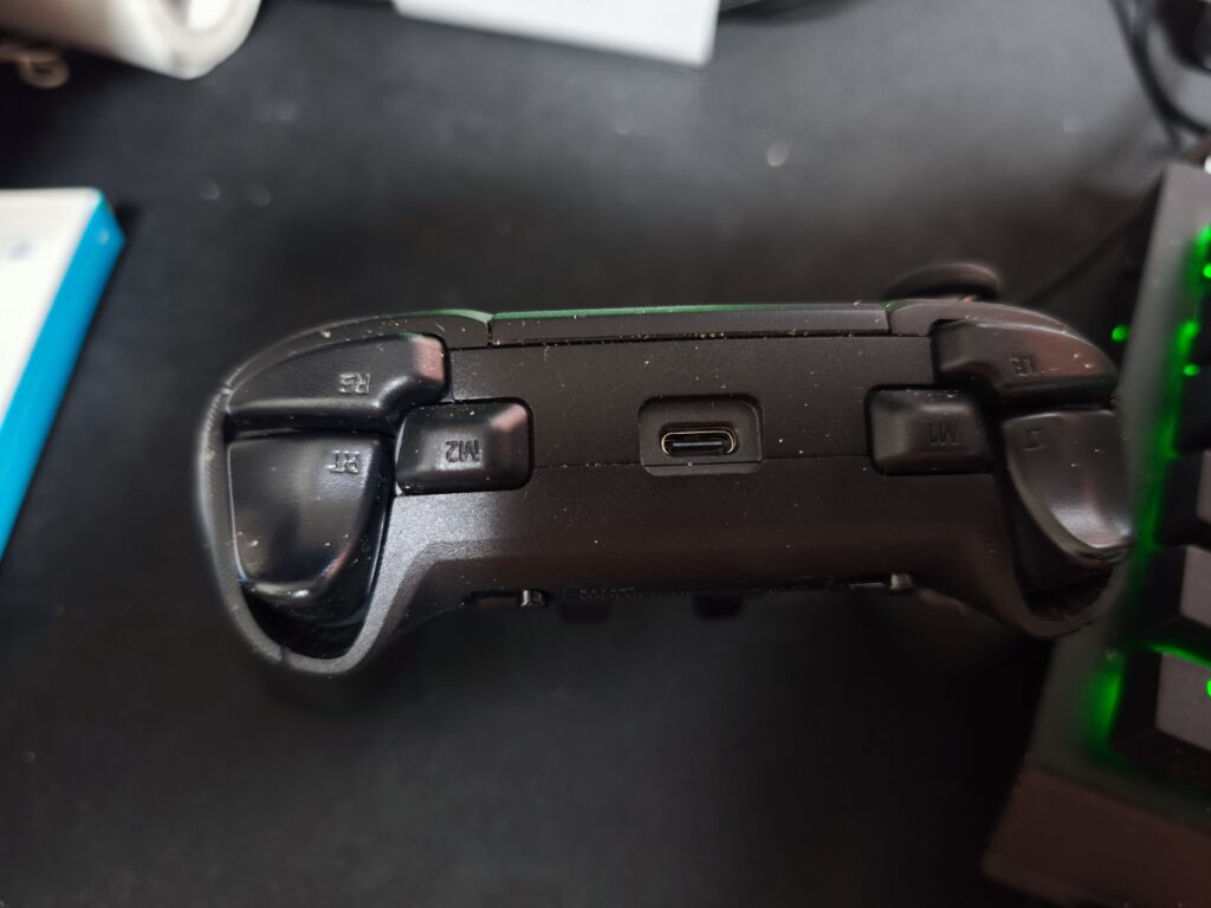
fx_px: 805
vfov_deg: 58.9
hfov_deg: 73.9
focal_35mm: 23
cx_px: 606
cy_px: 454
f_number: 1.6
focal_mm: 6.57
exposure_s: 1/20
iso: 3200
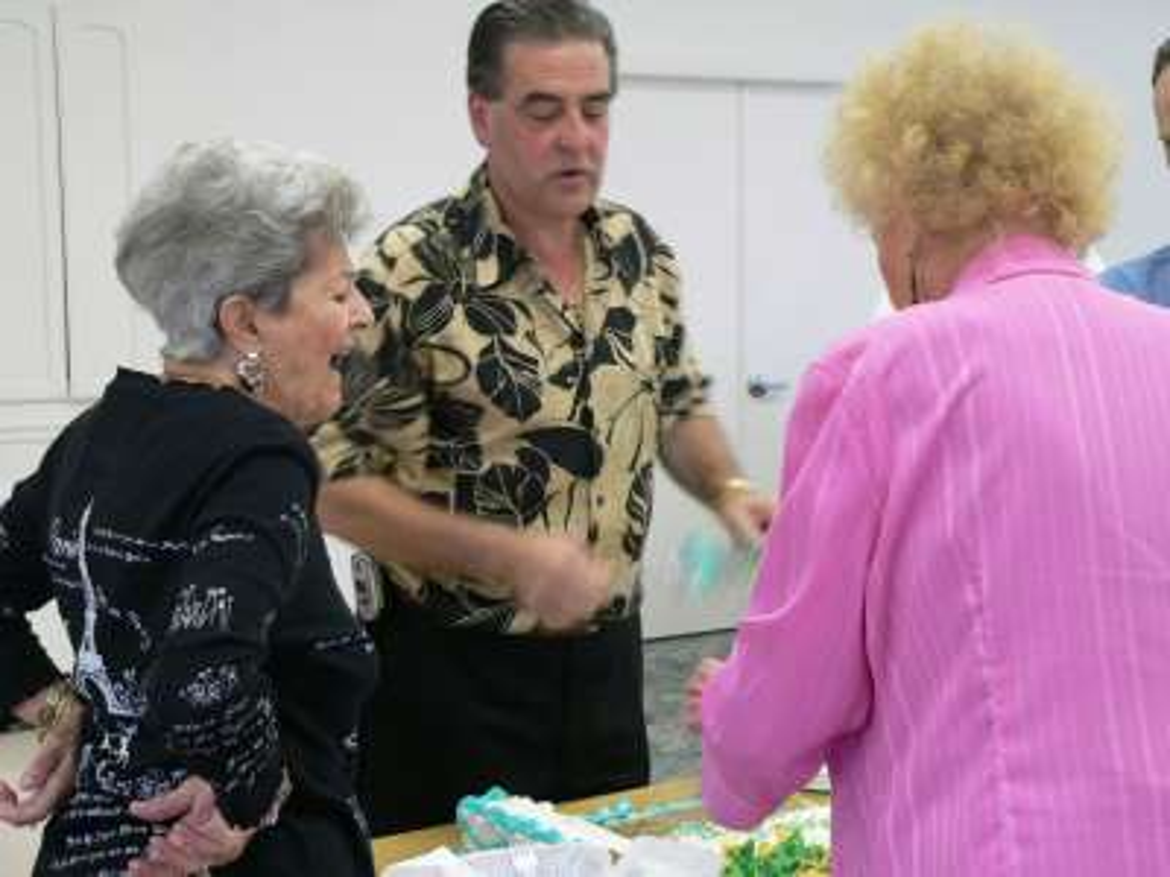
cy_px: 438
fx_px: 1927
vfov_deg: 25.7
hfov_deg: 33.8
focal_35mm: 57
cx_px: 585
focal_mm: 9.5
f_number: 2.8
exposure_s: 1/25
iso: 200
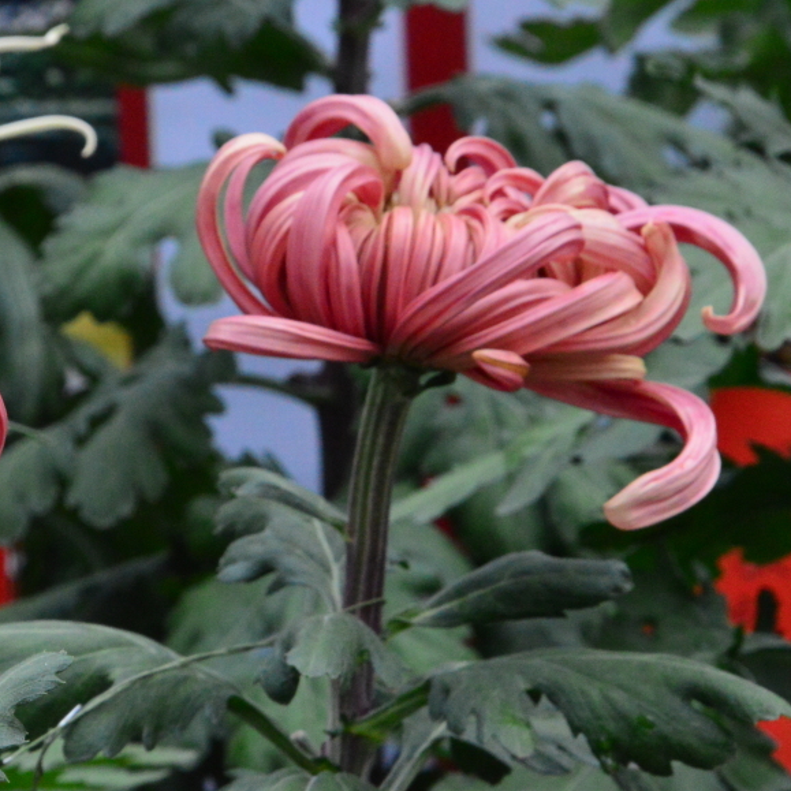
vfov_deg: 3.2
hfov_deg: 3.2
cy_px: 371
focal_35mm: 541
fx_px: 13986
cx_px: 202
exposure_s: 1/250
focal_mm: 240
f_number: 22
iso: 4000
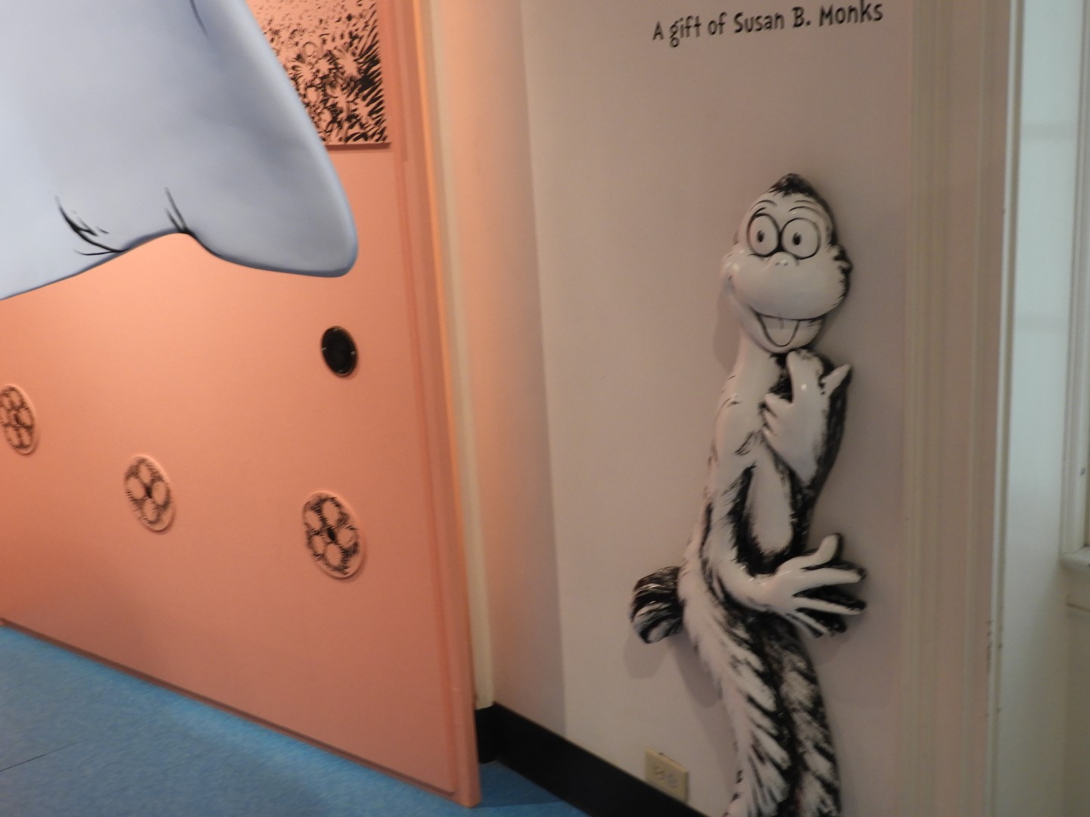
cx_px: 545
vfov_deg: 36.0
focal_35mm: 40
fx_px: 1260
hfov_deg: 46.8
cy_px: 408
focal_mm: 7.2
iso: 220
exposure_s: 1/30
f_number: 3.8
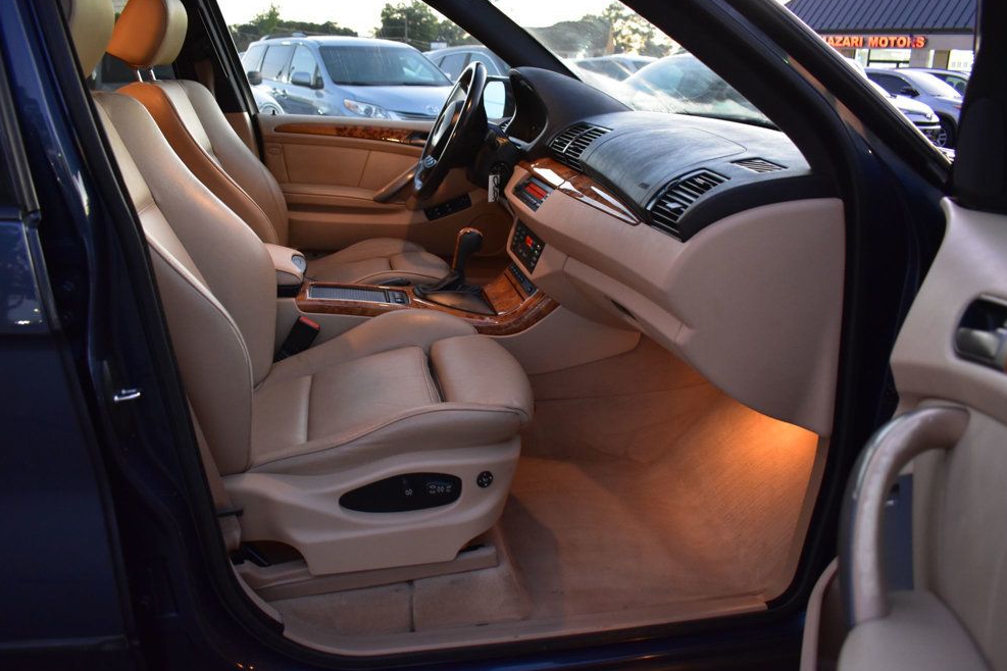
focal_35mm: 28
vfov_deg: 46.4
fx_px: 783
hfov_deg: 65.5
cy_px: 339
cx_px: 488
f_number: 4.5
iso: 1600
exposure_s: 1/15
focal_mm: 18
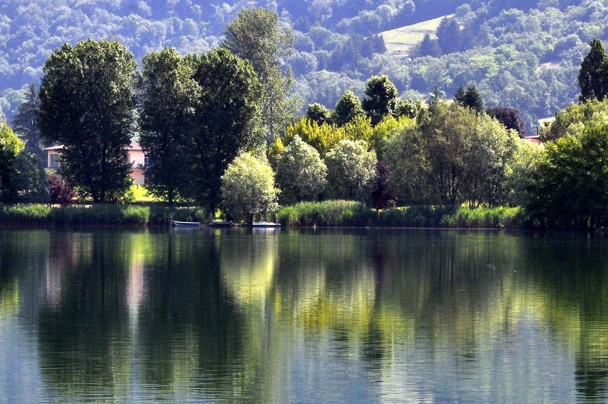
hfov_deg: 8.8
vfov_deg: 5.8
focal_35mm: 235
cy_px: 290
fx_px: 3962
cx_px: 153
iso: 200
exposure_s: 1/125
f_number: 18
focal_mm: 85
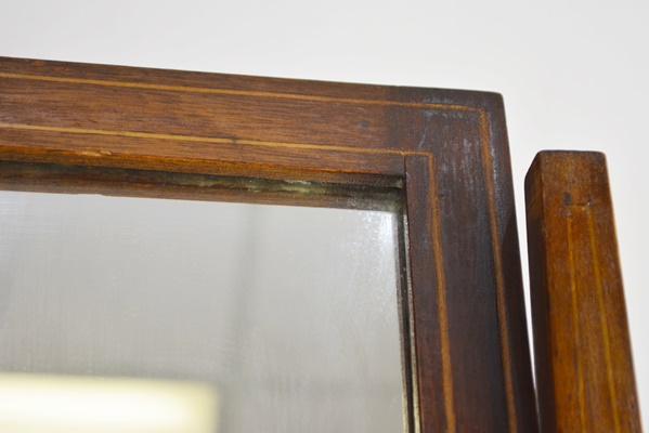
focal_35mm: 75
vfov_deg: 18.2
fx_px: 1353
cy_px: 216
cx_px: 324
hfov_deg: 27.0
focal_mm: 50
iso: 400
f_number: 5.6
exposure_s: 1/80
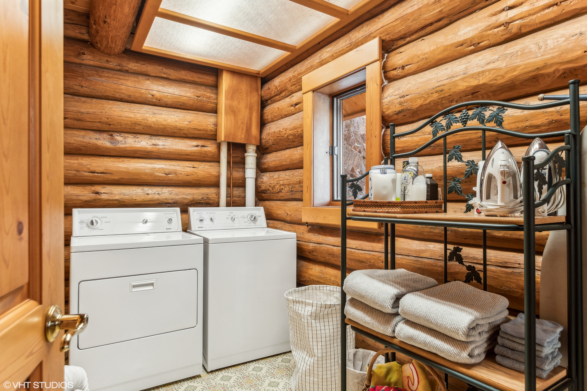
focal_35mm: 21
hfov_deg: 81.2
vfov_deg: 59.5
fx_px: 342
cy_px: 196
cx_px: 294
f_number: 6.3
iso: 200
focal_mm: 14
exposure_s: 1/8
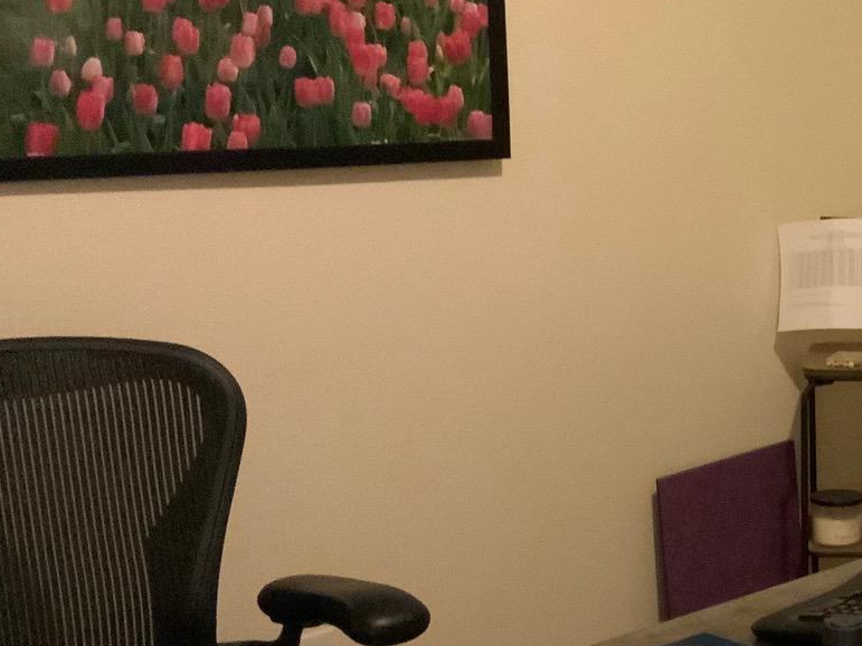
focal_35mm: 77
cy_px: 360
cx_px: 1030
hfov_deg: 23.2
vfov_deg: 19.1
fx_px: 1917
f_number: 1.8
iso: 500
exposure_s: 1/20
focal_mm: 3
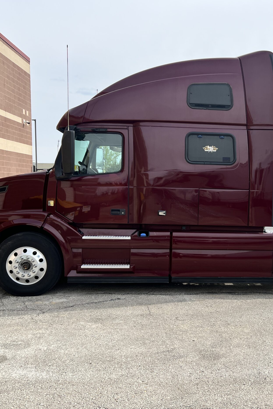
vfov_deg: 51.9
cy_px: 205
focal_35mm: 37
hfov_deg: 35.0
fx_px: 421
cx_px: 210
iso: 50
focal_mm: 5.7
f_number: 1.5
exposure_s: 1/3077
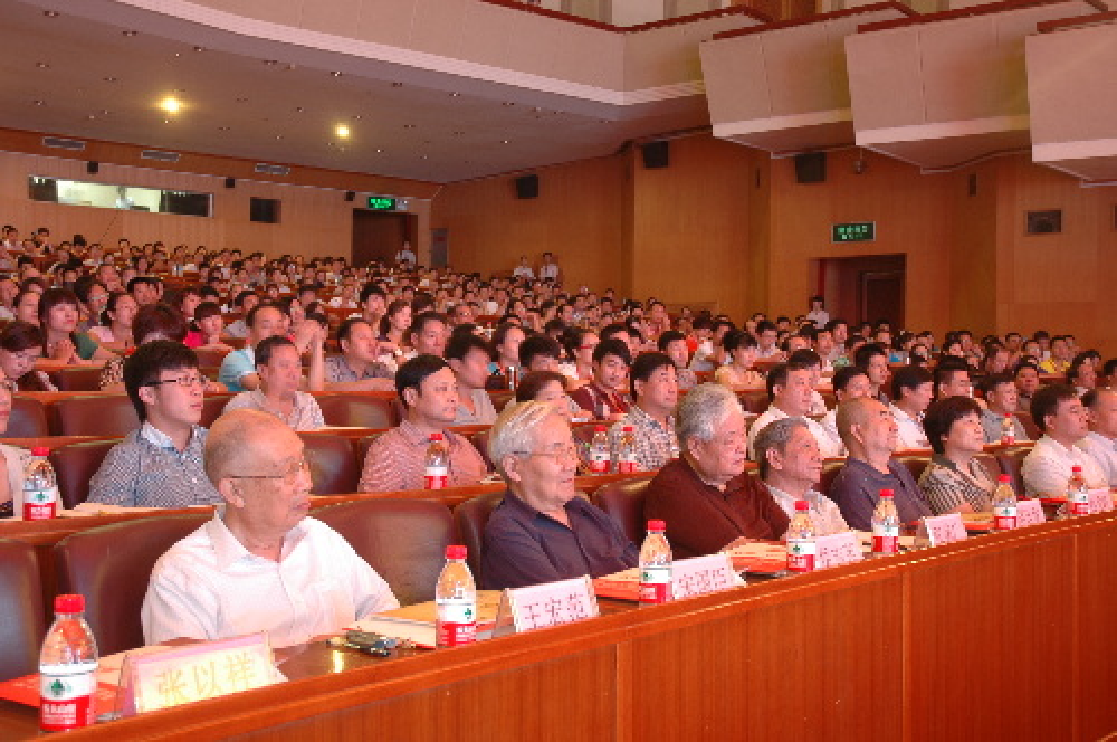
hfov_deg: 48.0
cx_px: 558
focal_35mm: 40
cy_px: 371
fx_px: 1255
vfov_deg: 32.9
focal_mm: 27
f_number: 3.8
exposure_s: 1/1.6
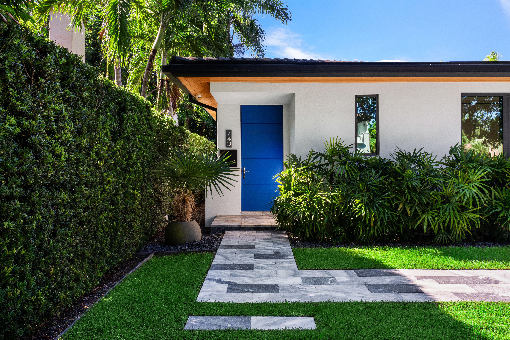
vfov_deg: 45.0
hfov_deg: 63.7
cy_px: 170
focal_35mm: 29
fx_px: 411
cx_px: 255
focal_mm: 29
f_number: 10
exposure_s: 1/60
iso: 100
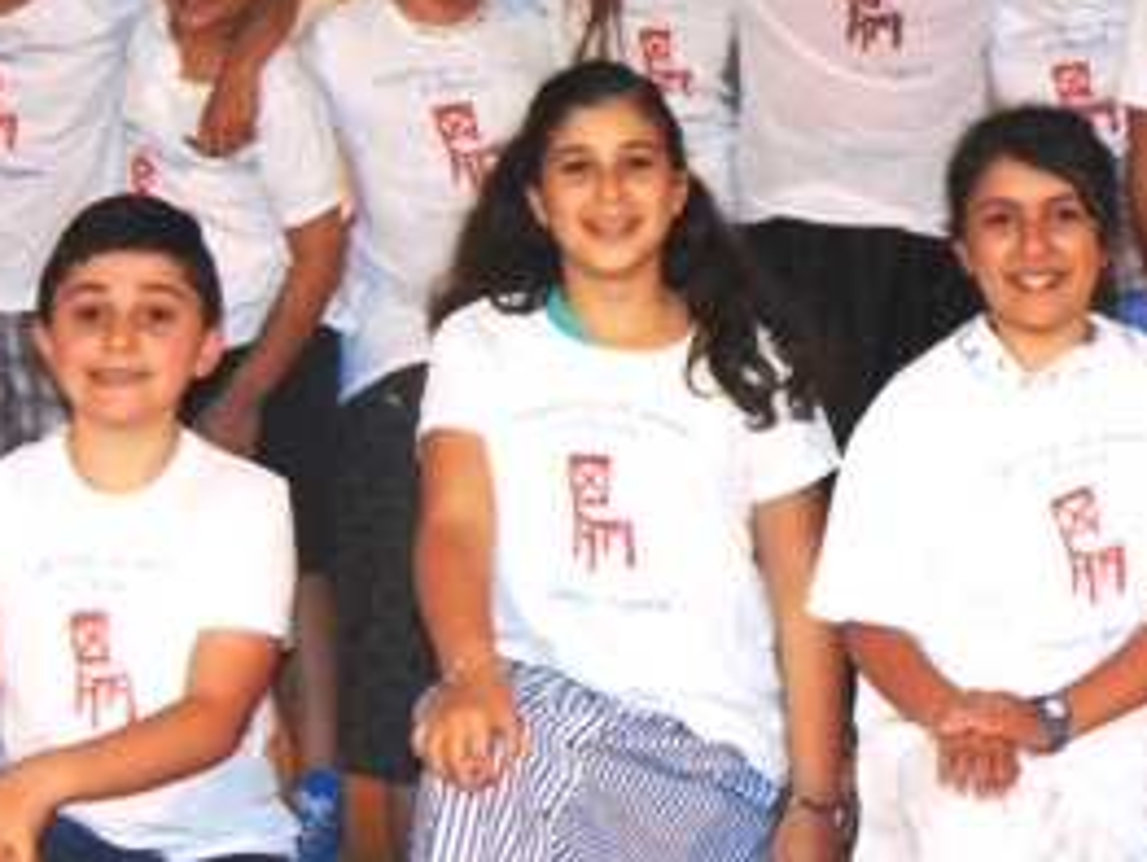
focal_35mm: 119
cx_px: 827
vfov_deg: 12.3
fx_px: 3947
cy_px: -31
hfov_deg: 16.5
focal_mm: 6.9
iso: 200
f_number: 3.3
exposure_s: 1/60
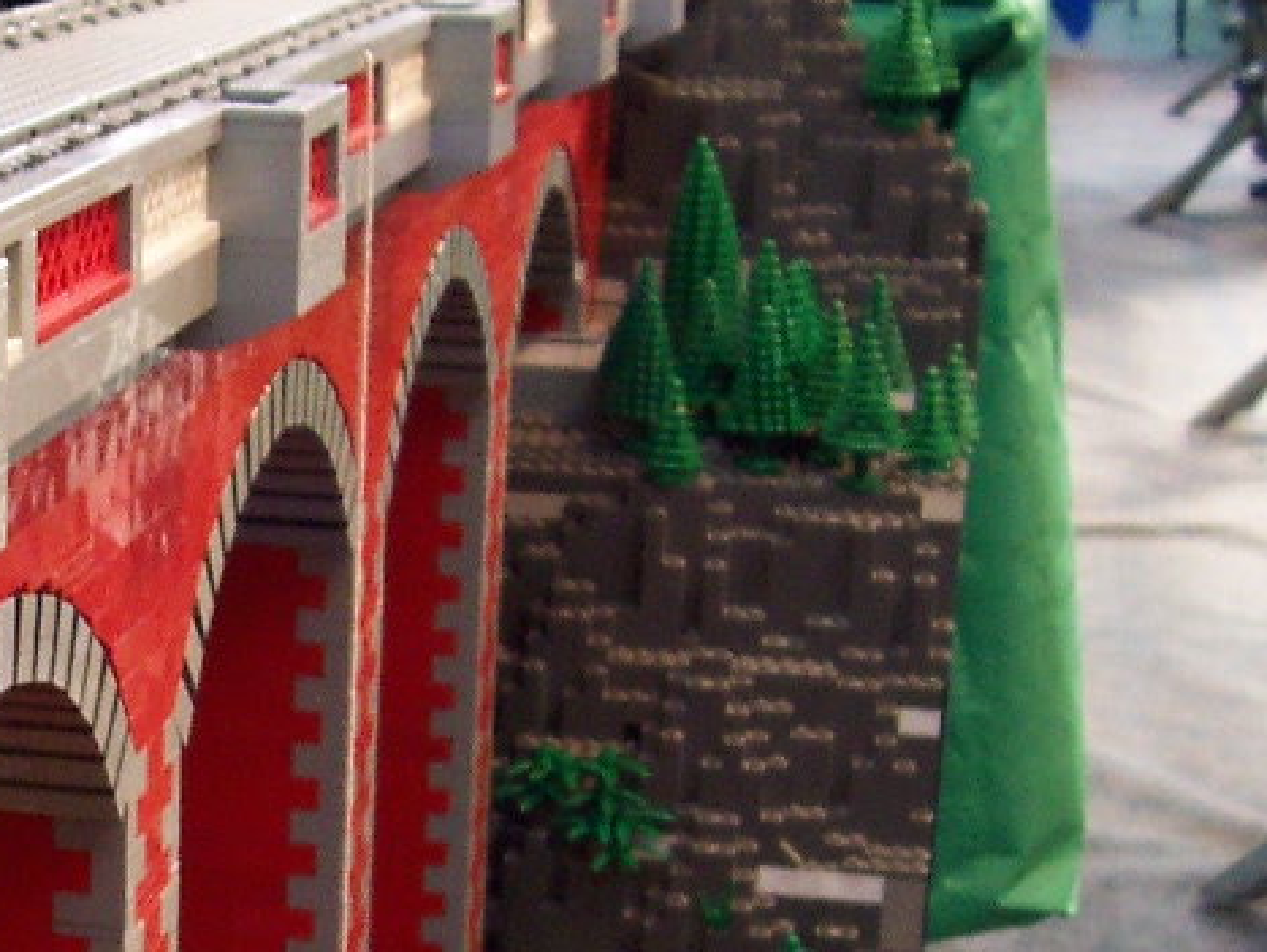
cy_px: 806
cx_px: -14
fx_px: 3480
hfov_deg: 20.0
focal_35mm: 95
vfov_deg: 15.4
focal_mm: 5.6
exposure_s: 1/30
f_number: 2.8
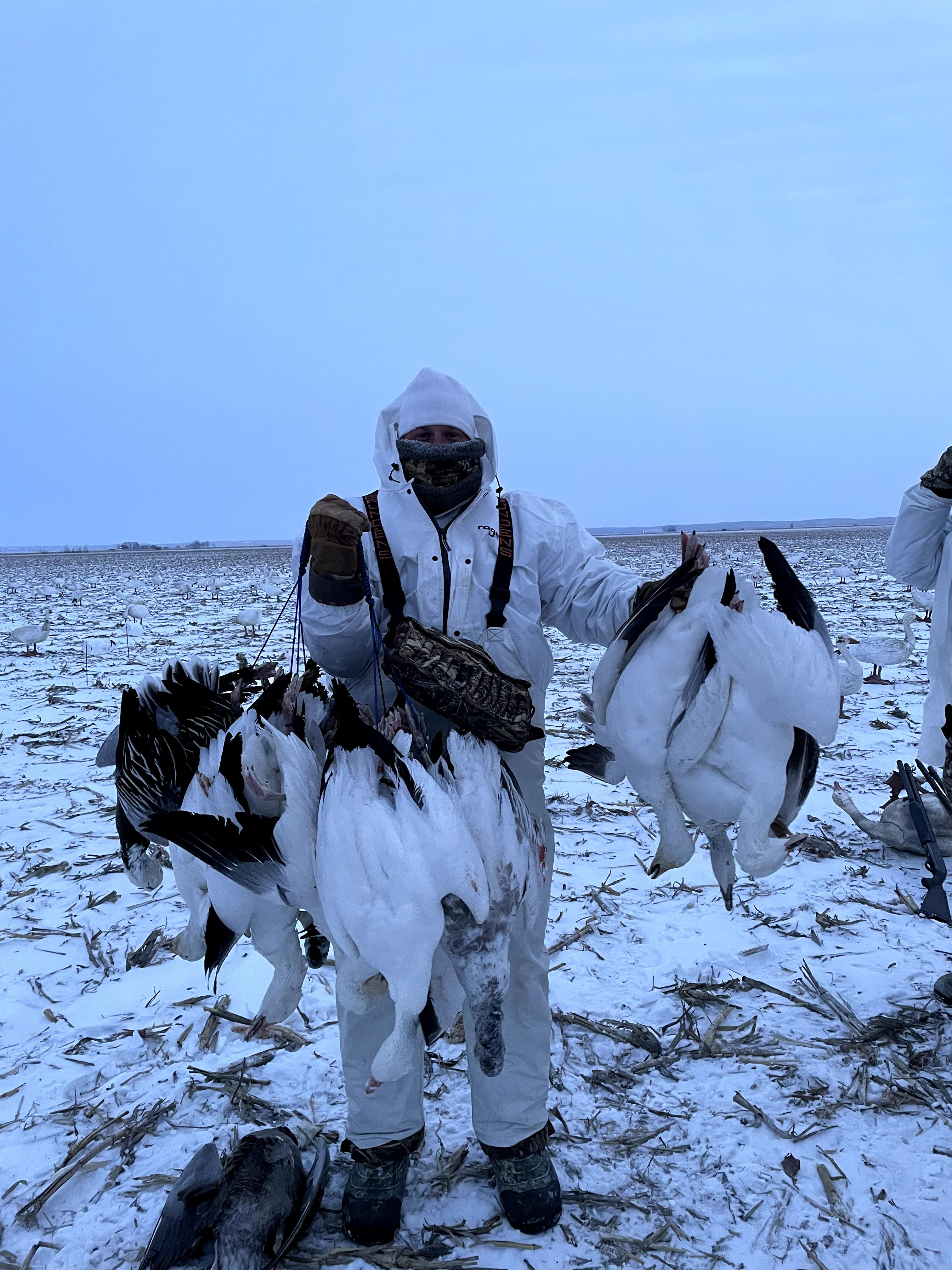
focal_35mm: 26
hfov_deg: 53.1
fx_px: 953
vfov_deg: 67.3
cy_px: 635
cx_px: 476
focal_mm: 4.2
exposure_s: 1/60
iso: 320
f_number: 1.6
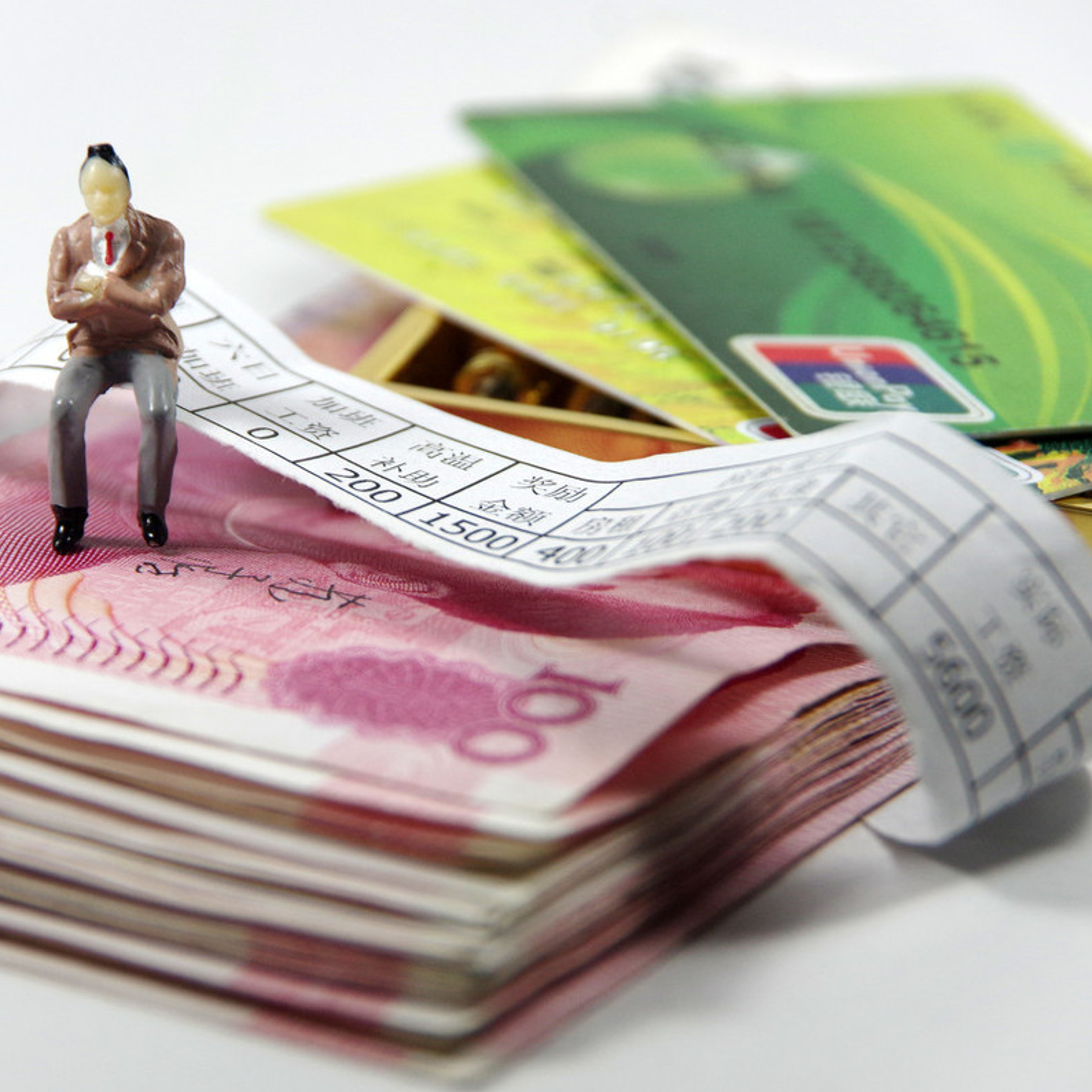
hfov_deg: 6.8
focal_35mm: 259
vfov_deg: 6.8
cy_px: 545
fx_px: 9244
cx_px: 397
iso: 800
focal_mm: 135
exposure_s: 1/160
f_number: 5.6
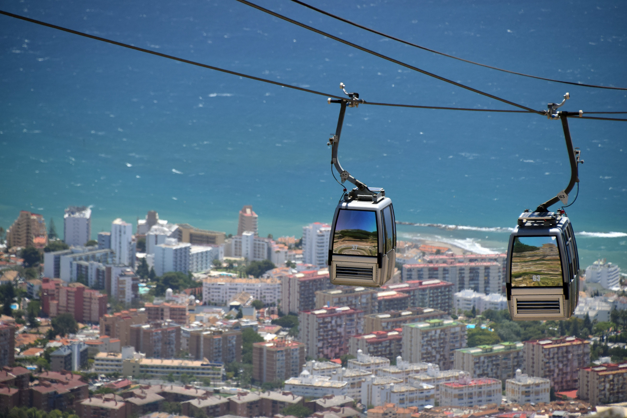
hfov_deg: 7.0
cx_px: 314
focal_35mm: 292
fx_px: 5094
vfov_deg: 4.7
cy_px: 209
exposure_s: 1/640
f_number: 6.3
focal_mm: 195
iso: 400
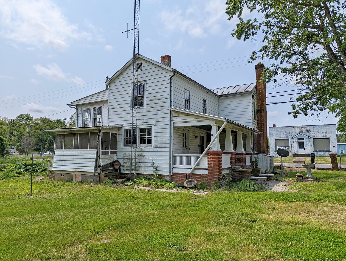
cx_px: 173
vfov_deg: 56.9
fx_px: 240
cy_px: 130
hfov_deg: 71.5
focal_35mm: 24
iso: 47
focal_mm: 6.81
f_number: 1.85
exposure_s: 1/3650
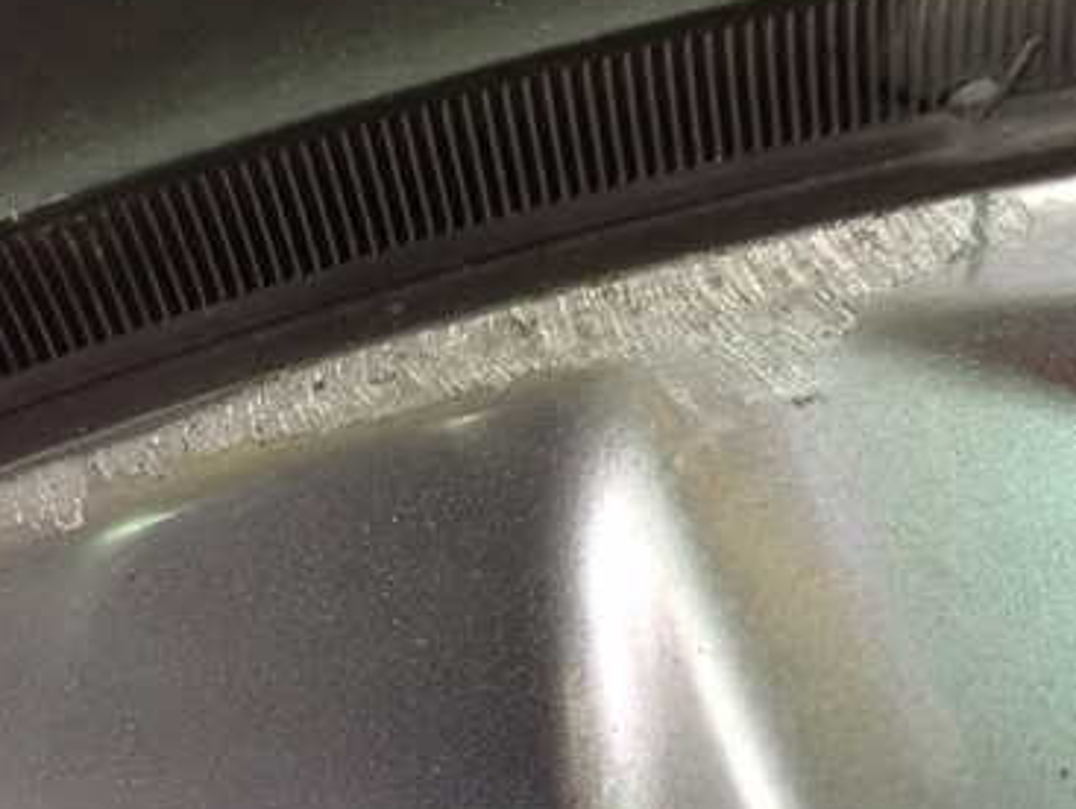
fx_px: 1525
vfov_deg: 29.5
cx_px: 381
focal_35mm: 49
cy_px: 548
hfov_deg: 38.5
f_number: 2.3
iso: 1600
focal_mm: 5.4
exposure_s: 1/20
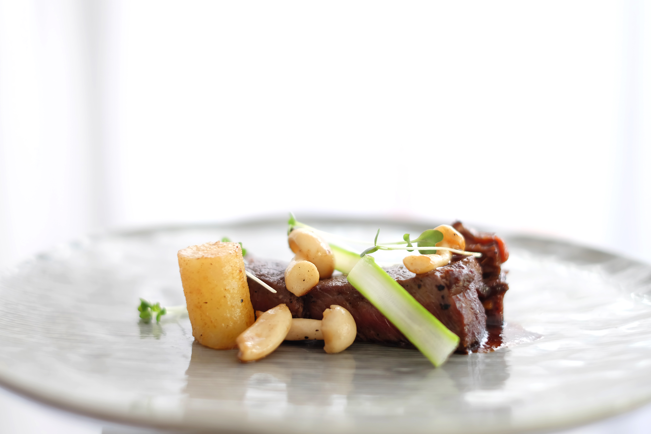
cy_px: 217
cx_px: 326
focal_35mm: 53
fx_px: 958
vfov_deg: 25.5
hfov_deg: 37.5
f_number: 2
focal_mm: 35
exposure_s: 1/125
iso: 250
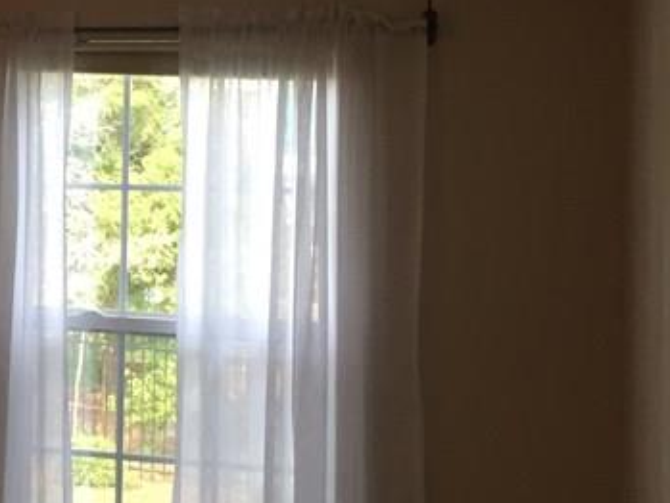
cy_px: 134
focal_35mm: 85
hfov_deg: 20.8
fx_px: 1646
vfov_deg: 17.3
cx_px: -221
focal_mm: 4.15
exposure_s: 1/30
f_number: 2.2
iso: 40
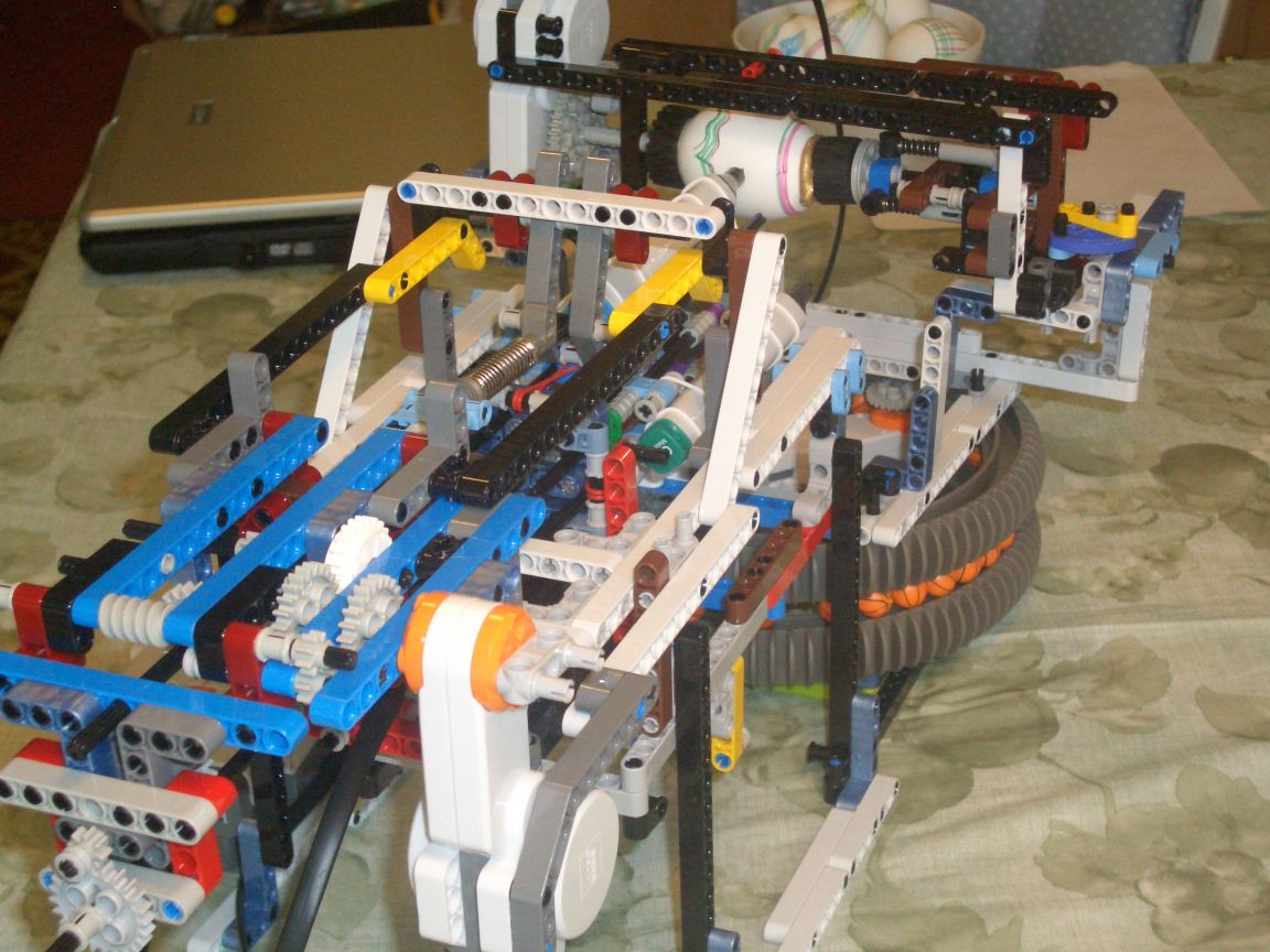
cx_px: 635
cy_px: 476
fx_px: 2275
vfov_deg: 23.7
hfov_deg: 31.2
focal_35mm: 62
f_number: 3.5
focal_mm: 10.2
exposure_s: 1/60
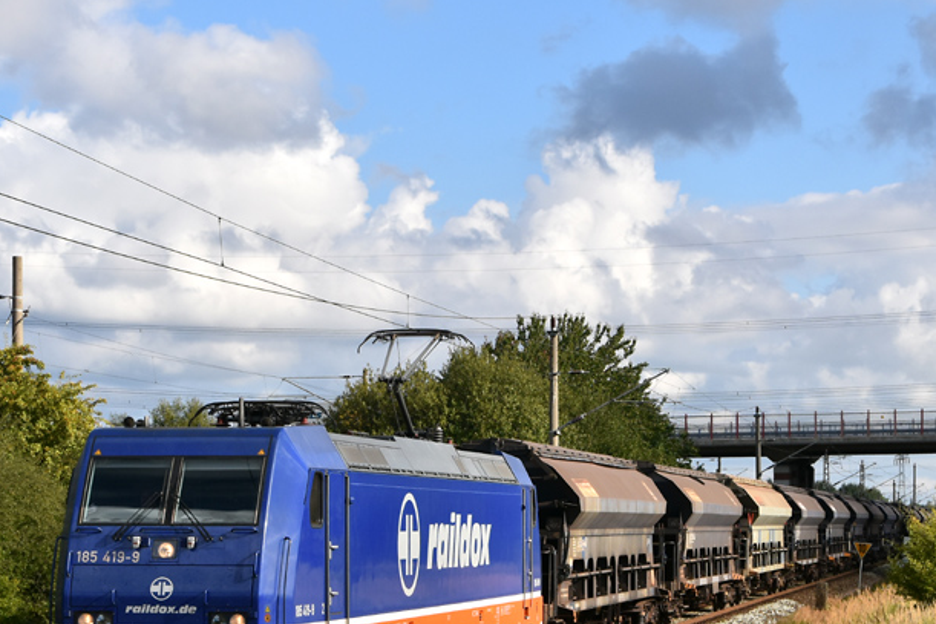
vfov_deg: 12.6
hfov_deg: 18.9
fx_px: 2807
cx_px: 541
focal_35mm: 108
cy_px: 456
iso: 250
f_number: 7.1
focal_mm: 40
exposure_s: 1/1000
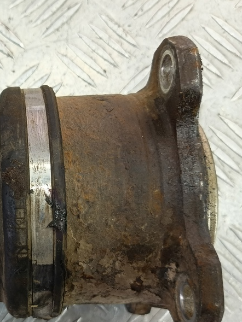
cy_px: 188
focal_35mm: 40
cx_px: -24
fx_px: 373
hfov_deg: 31.9
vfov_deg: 46.6
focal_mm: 4.11
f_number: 1.6
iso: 156
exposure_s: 1/50
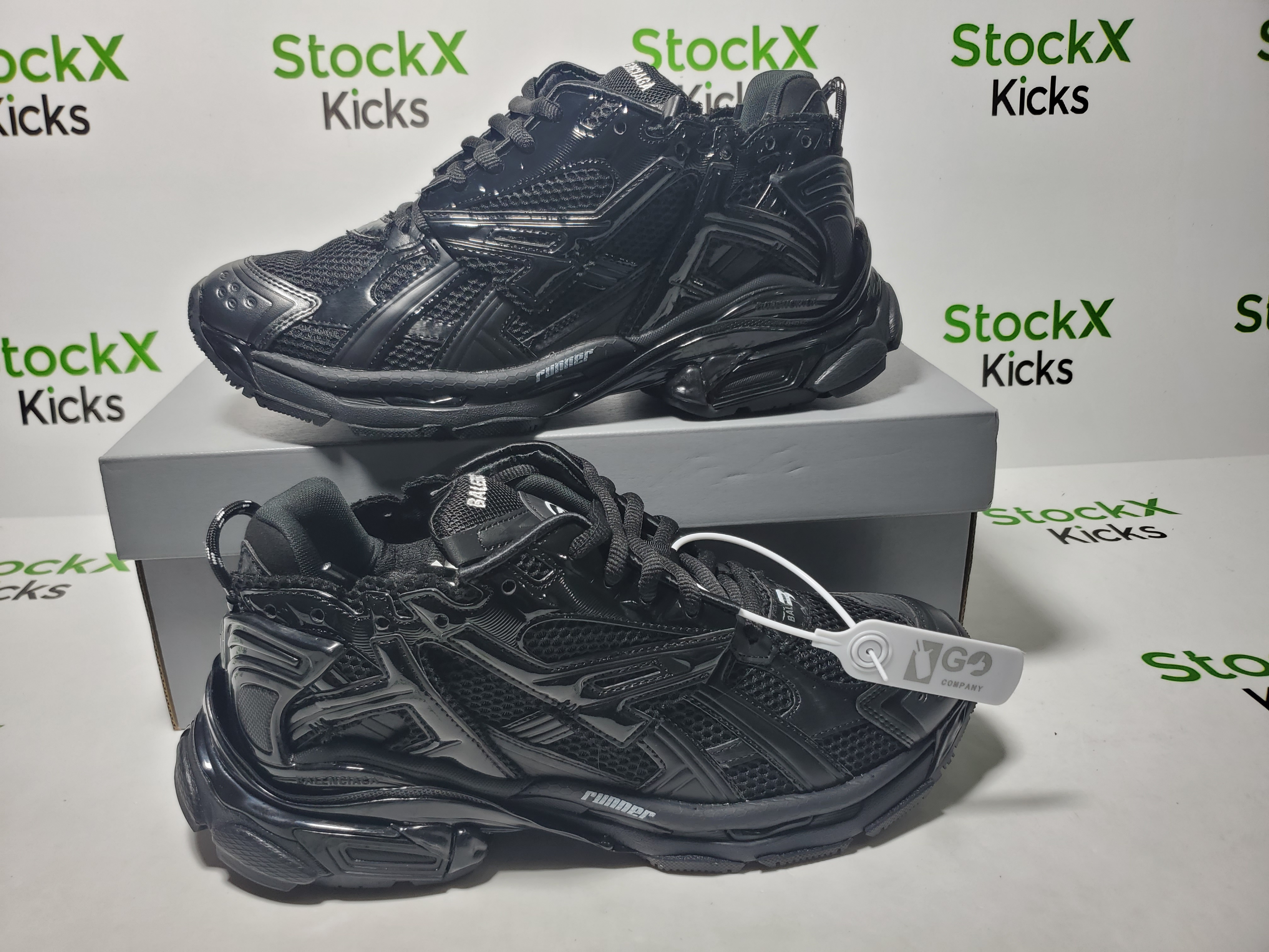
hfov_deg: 67.3
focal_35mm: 26
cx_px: 634
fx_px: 953
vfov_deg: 53.1
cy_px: 476
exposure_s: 1/312
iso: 50
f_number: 1.5
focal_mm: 4.3
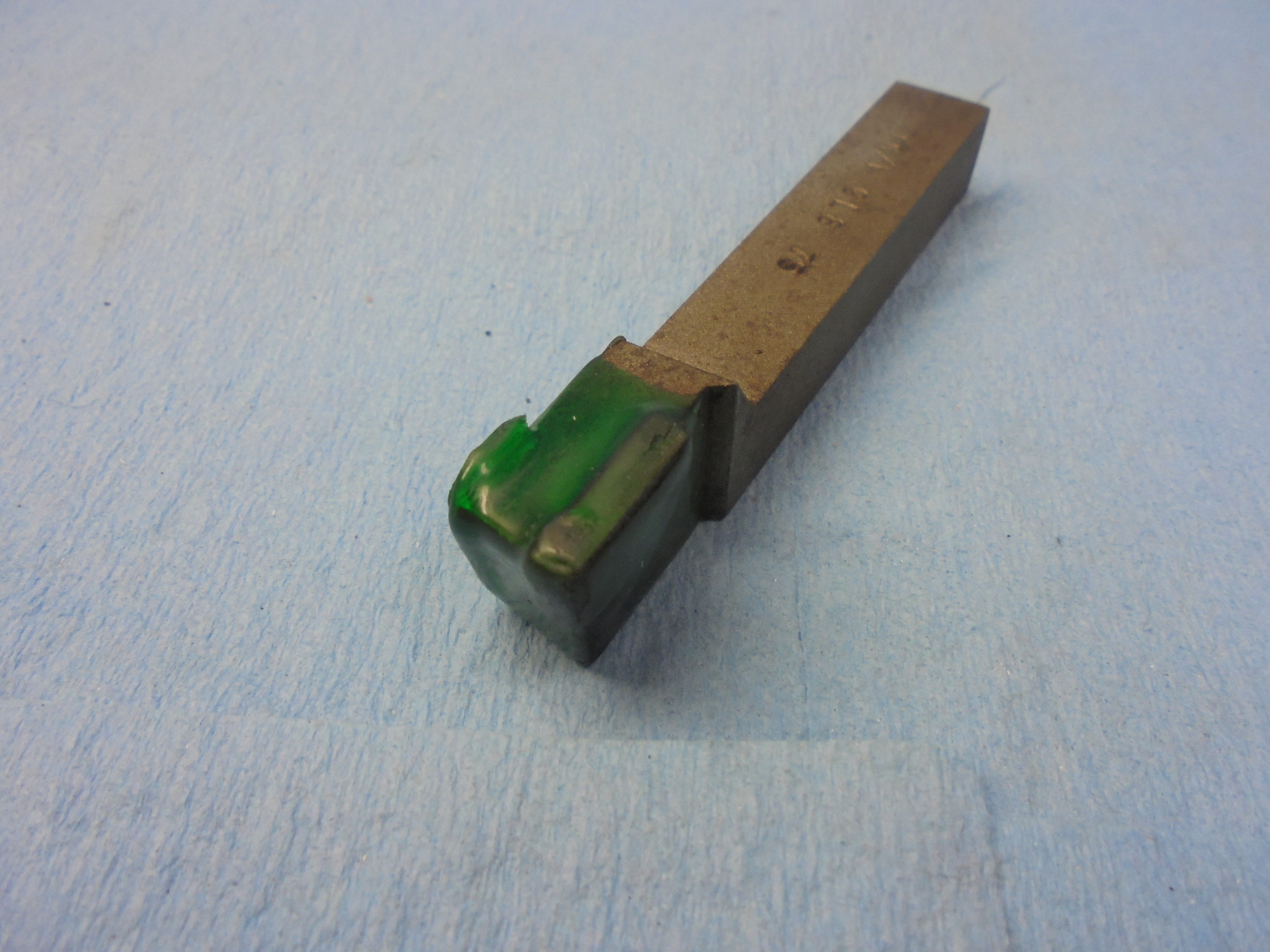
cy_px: 476
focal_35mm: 26
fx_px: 954
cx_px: 635
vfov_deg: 53.1
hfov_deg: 67.3
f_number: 3.5
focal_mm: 4.6
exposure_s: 1/30
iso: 160
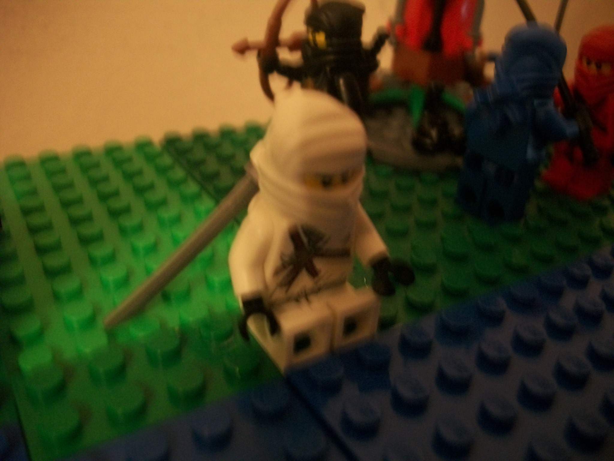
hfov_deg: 56.8
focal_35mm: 32
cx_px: 307
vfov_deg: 44.2
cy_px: 230
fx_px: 568
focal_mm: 5.7
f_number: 2.9
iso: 220
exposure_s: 1/8
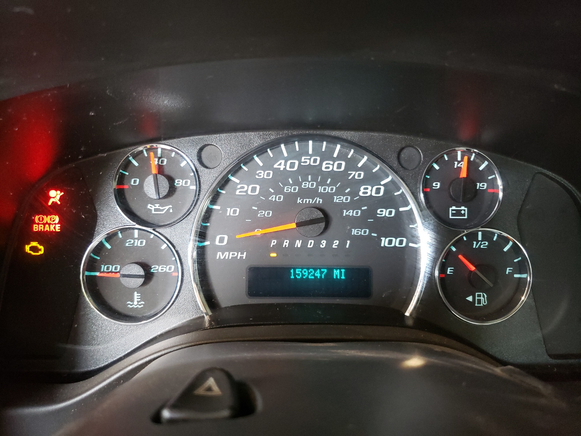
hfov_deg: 67.3
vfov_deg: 53.1
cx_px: 290
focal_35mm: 26
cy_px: 218
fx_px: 436
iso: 330
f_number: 1.5
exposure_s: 1/30
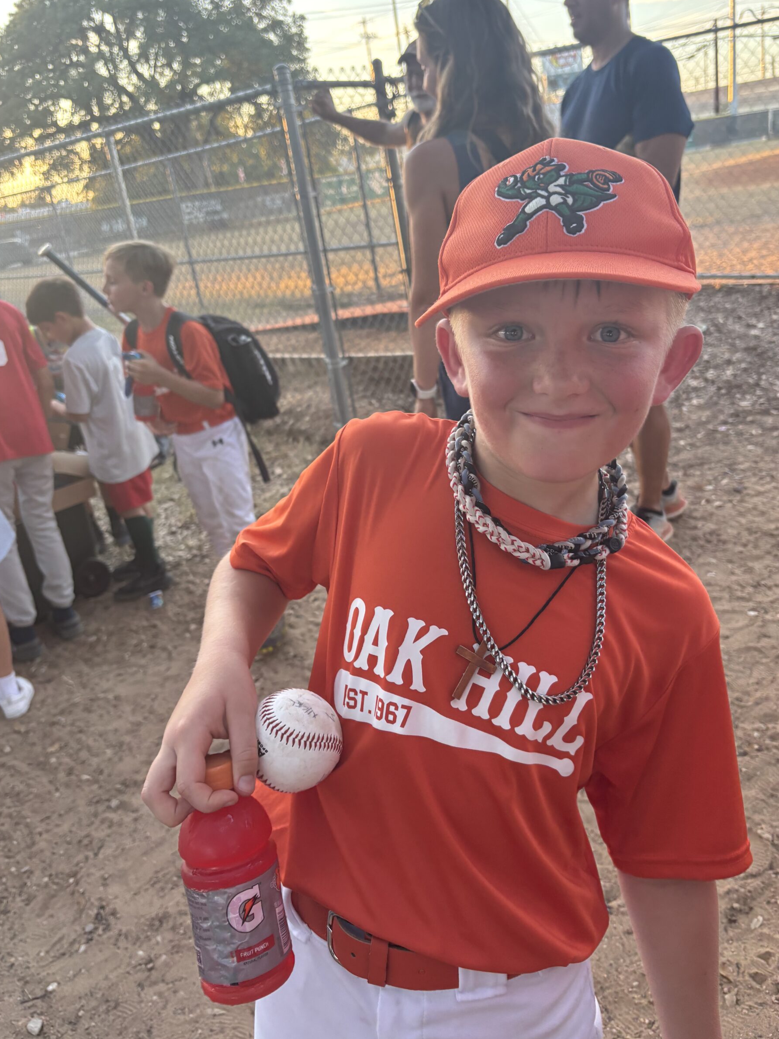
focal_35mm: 28
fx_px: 840
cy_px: 484
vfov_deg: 63.4
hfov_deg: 49.7
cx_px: 395
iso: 100
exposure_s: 1/121
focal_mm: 5.96
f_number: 1.6
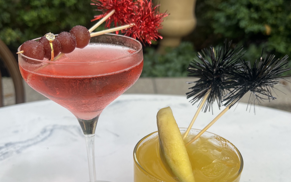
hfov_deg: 52.7
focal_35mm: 37
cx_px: 145
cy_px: 127
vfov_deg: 34.0
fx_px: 293
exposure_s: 1/202
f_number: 1.5
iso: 40
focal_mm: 5.7
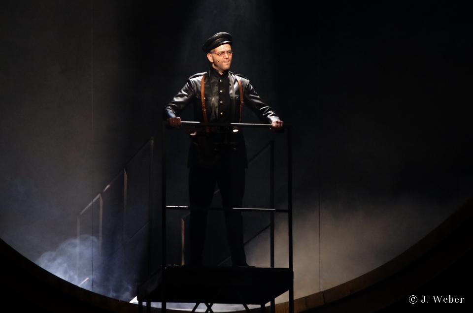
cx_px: 236
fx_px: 2714
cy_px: 156
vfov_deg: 6.6
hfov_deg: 10.0
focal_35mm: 207
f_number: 8
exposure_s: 1/30
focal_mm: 137.5
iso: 3200
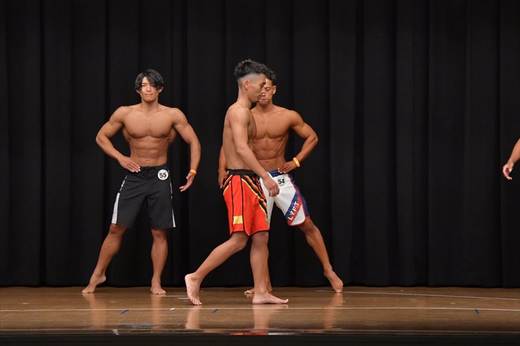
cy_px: 173
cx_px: 260
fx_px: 2916
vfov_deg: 6.8
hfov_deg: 10.2
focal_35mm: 202
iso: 6400
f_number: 5.6
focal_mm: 135
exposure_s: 1/400
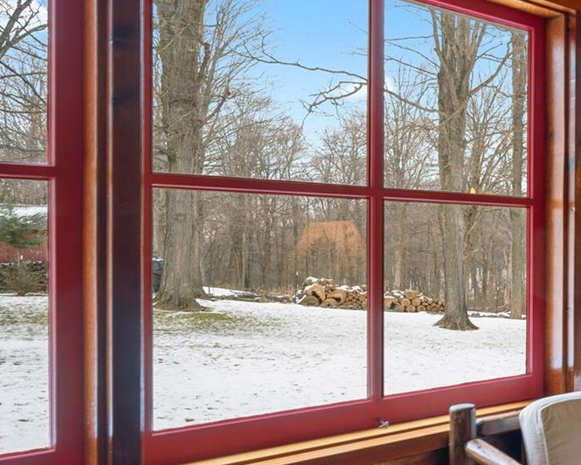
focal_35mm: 43
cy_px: 264
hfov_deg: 30.4
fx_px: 746
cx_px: 805
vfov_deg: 34.5
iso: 200
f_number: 7.1
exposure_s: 1/1.25
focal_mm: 15.5
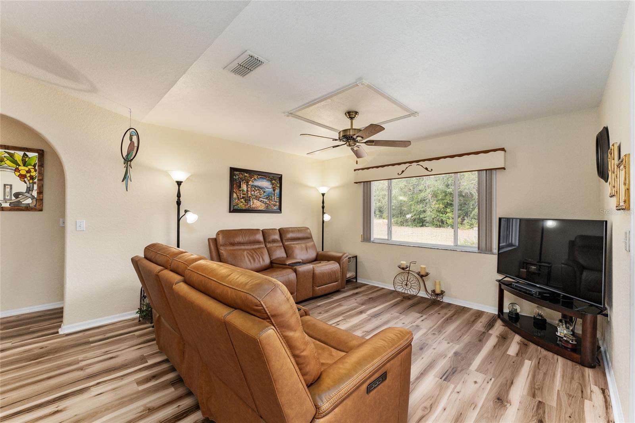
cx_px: 318
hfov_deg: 101.5
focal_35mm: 15
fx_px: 259
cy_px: 212
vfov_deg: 78.4
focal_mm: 14.7
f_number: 8
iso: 400
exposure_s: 1/60
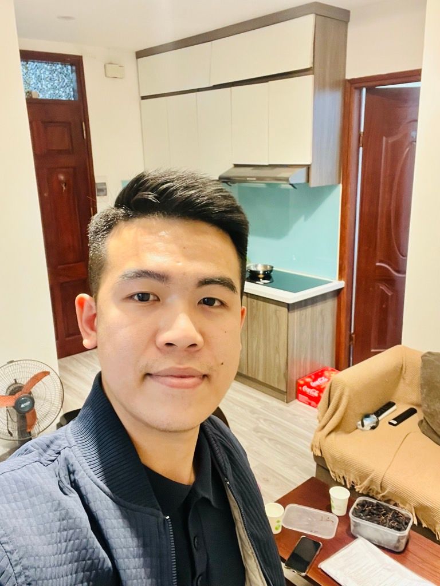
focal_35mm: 30
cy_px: 293
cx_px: 220
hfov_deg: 46.8
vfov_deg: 60.0
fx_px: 508
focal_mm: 2.71
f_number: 2.2
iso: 400
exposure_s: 1/33
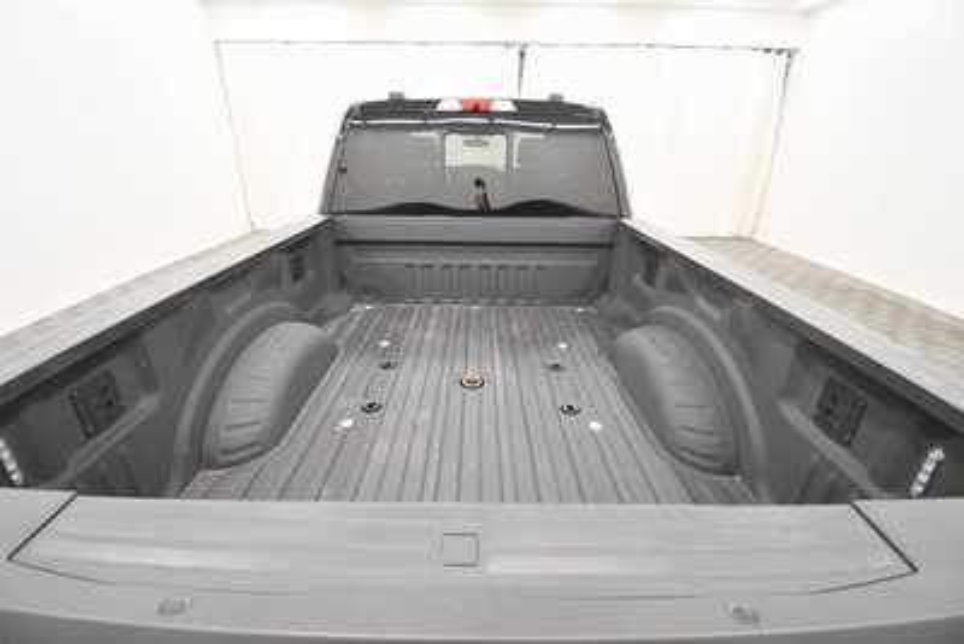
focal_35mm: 15
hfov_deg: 100.4
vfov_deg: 77.4
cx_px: 482
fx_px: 402
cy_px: 322
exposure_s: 1/125
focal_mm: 10
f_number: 4.5
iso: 1600
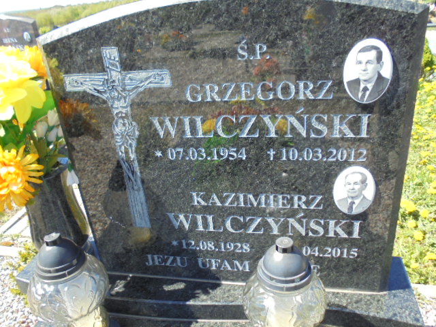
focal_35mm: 29
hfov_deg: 61.7
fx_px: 365
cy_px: 164
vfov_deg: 48.2
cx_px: 218
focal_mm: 5.3
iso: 100
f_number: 3.7
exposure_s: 1/200
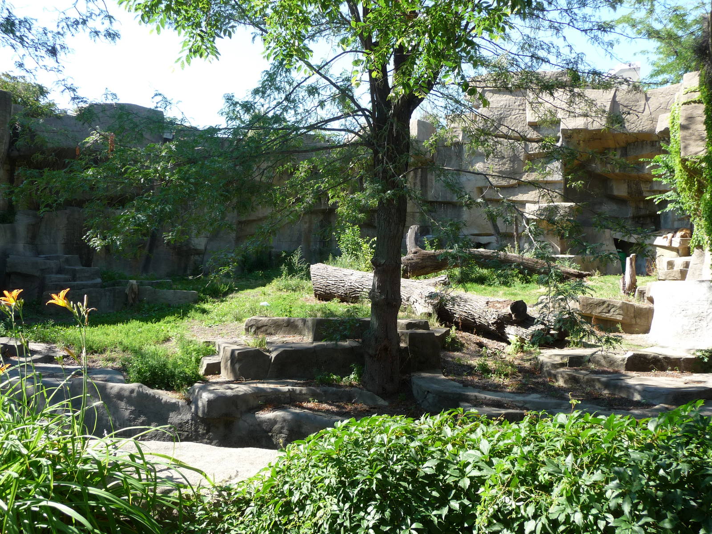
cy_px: 267
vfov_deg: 44.2
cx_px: 356
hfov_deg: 56.8
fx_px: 658
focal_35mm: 32
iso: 100
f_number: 3.5
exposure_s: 1/200
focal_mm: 5.3
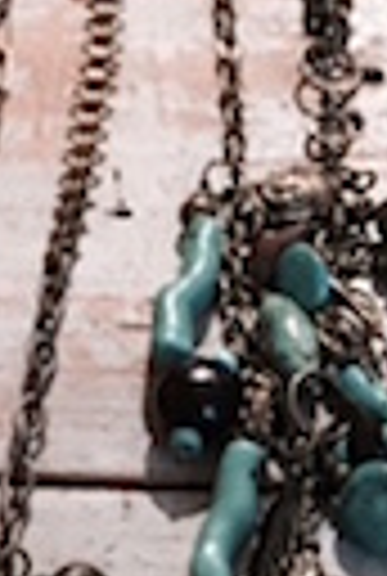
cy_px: 738
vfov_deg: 14.0
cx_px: 324
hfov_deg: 9.7
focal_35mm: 141
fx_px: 2261
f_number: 2.2
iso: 50
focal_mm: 4.15
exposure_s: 1/30
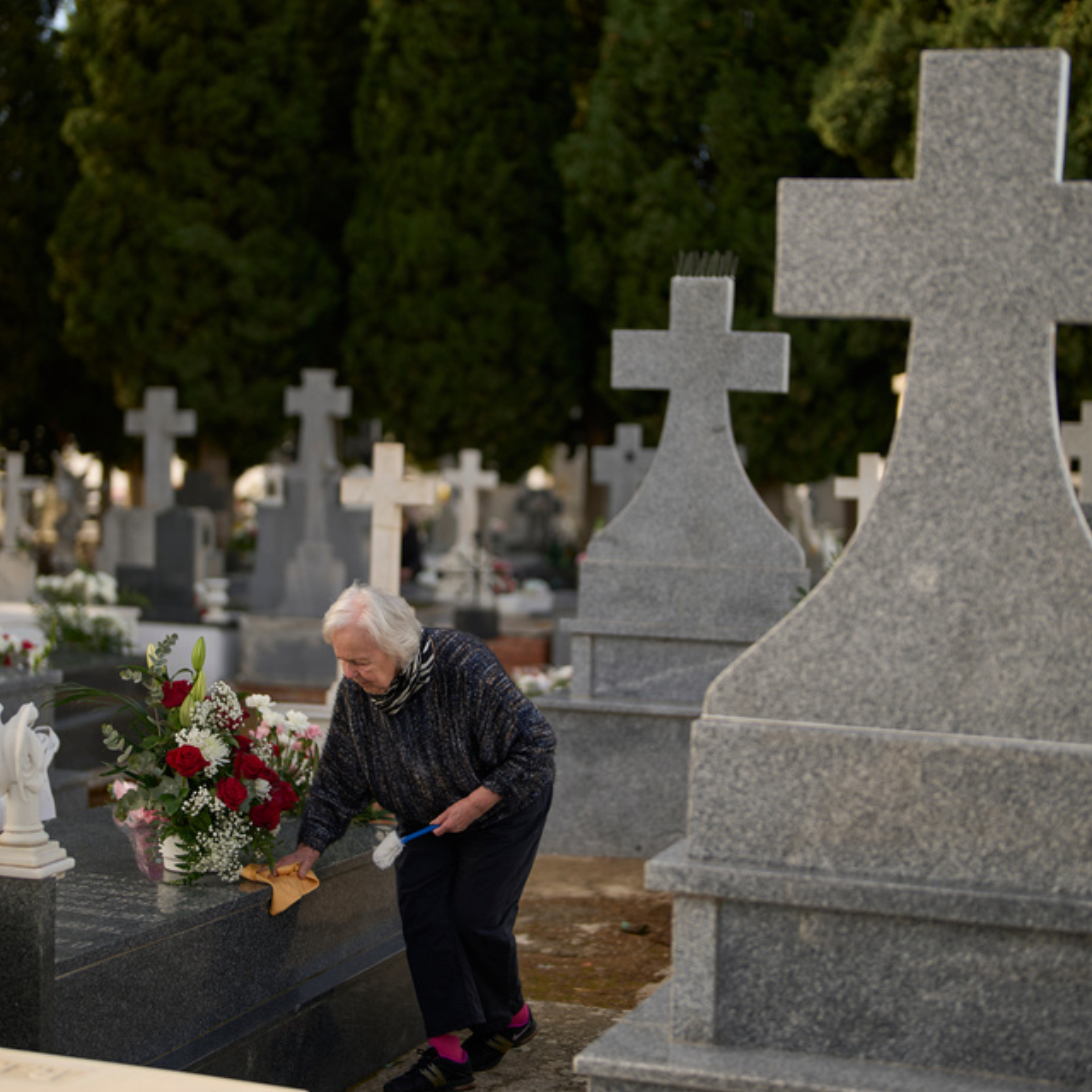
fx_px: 2427
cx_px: 536
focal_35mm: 68
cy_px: 530
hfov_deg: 25.4
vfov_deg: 25.4
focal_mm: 50
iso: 50
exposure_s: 1/1600
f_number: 1.2
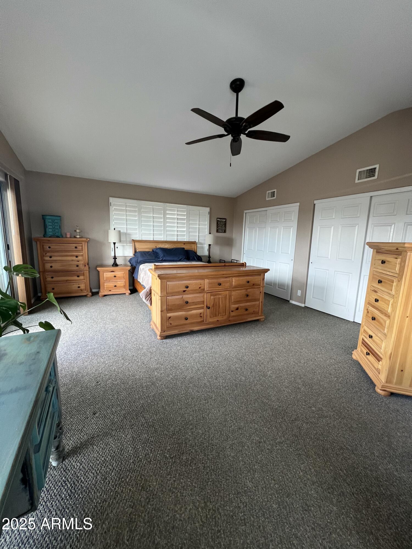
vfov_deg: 106.2
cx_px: 206
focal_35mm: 13
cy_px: 274
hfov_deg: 89.9
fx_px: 206
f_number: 1.8
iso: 160
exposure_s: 1/60
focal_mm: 1.57
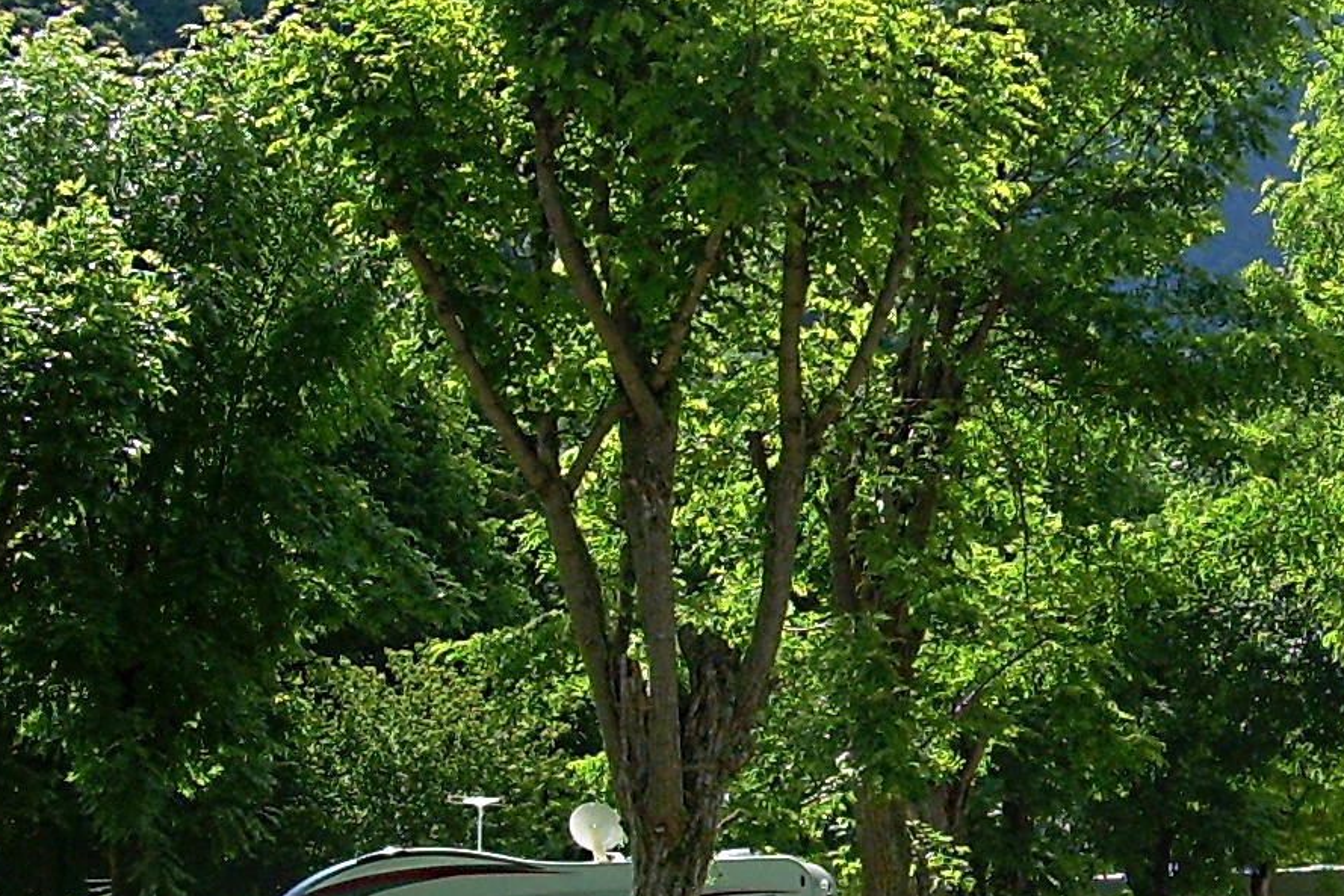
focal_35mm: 101
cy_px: 677
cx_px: 1212
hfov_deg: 19.8
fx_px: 3771
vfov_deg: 13.5
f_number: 2.8
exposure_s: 1/648
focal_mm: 6.3
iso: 50
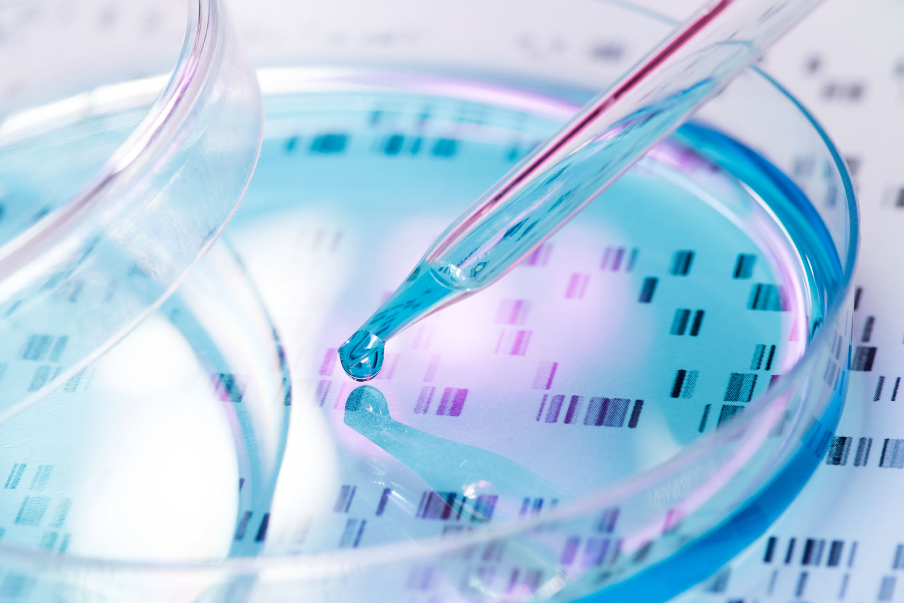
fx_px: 4469
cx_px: 303
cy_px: 254
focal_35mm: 178
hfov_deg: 11.5
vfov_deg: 7.7
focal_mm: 105
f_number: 9
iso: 64
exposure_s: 1/200
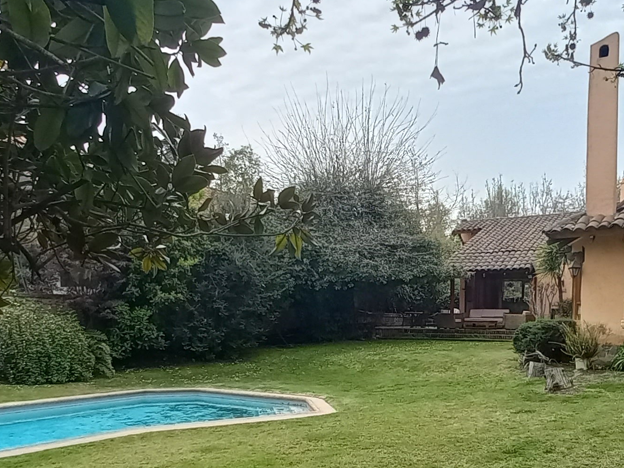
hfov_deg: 56.1
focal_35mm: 32
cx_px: 394
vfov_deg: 42.8
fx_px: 577
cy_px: 351
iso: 40
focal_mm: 1.42
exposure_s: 1/757
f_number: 2.2
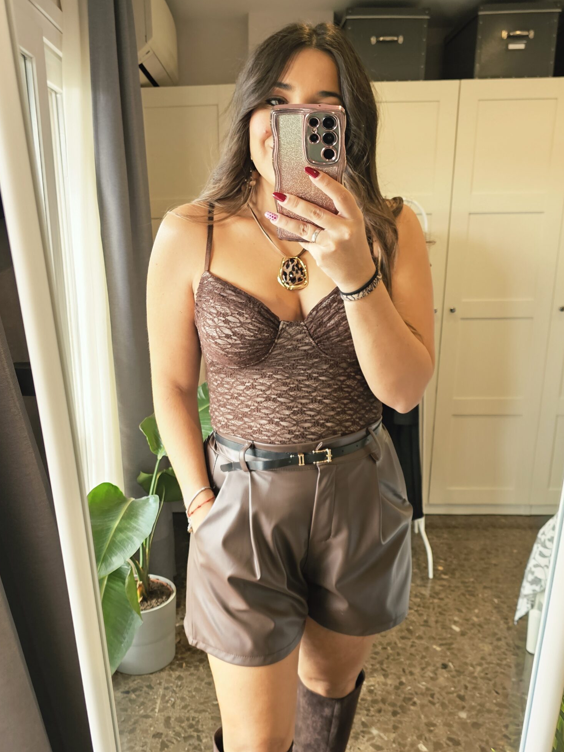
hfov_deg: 46.6
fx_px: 652
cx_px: 234
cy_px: 433
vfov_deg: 59.7
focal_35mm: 30
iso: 125
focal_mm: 6.3
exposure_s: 1/100
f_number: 1.7
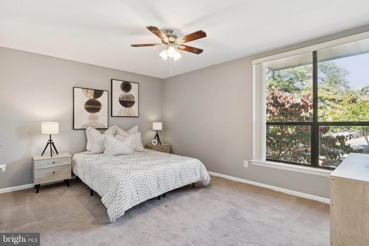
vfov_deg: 67.4
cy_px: 123
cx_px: 184
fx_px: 184
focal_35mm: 18
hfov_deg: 90.0
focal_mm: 12.2
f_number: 9
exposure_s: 1/8
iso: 200
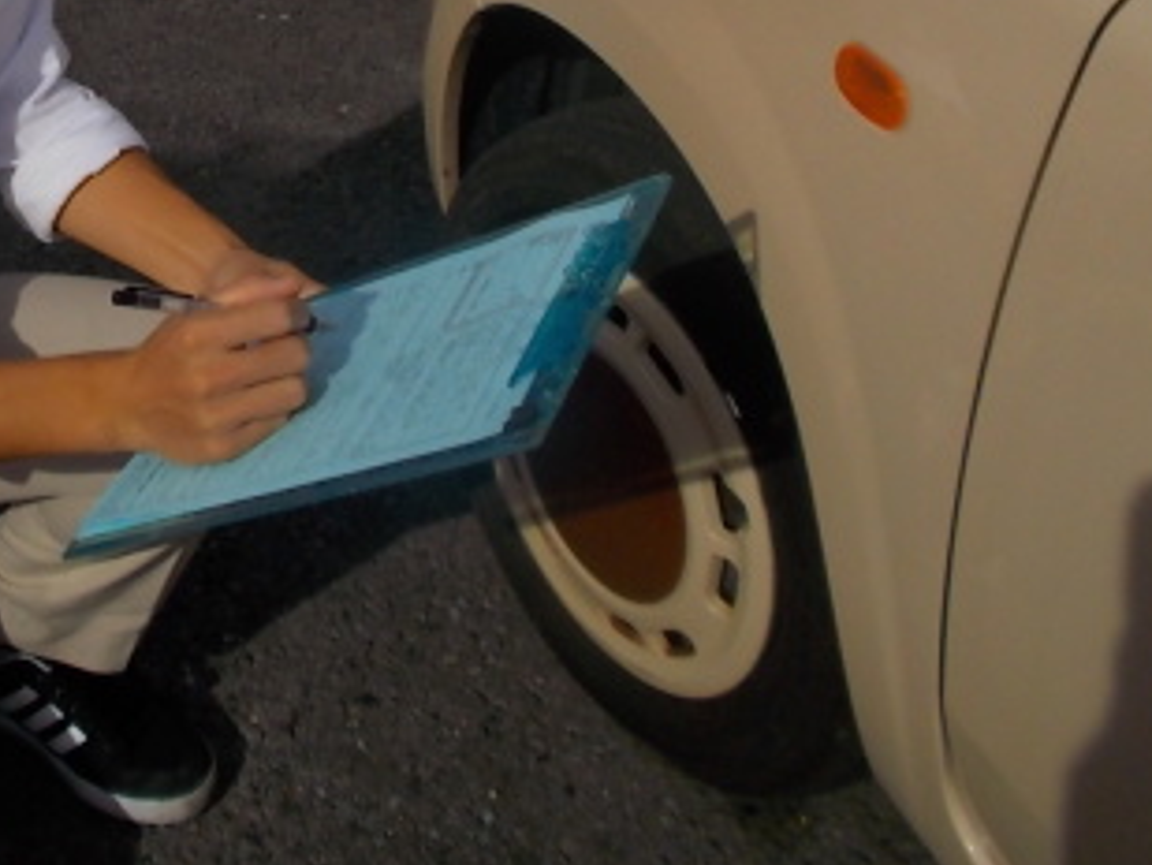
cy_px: 11
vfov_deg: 23.5
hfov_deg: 30.8
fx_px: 1998
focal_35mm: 60
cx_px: 134
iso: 80
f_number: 3.3
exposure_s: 1/2000
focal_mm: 4.1
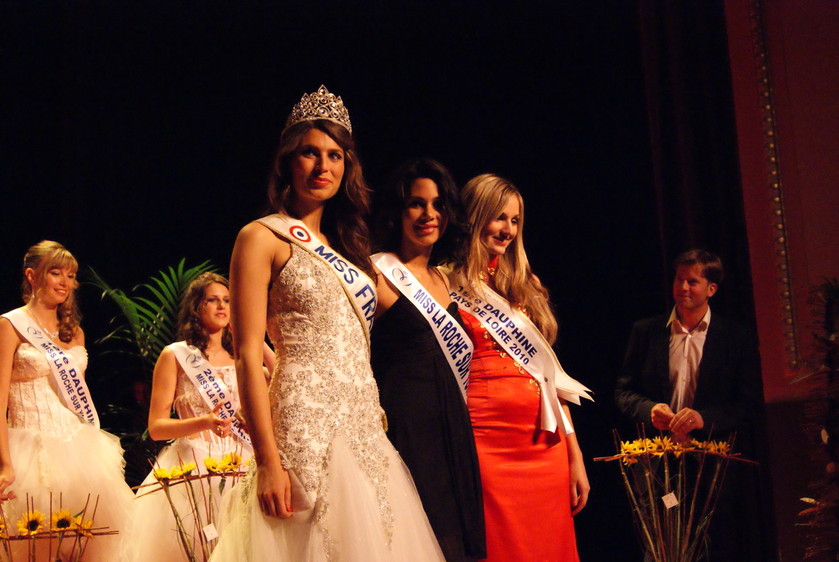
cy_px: 281
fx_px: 1225
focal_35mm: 52
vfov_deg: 25.8
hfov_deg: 37.8
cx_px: 420
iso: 3200
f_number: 5.6
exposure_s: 1/125
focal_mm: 35
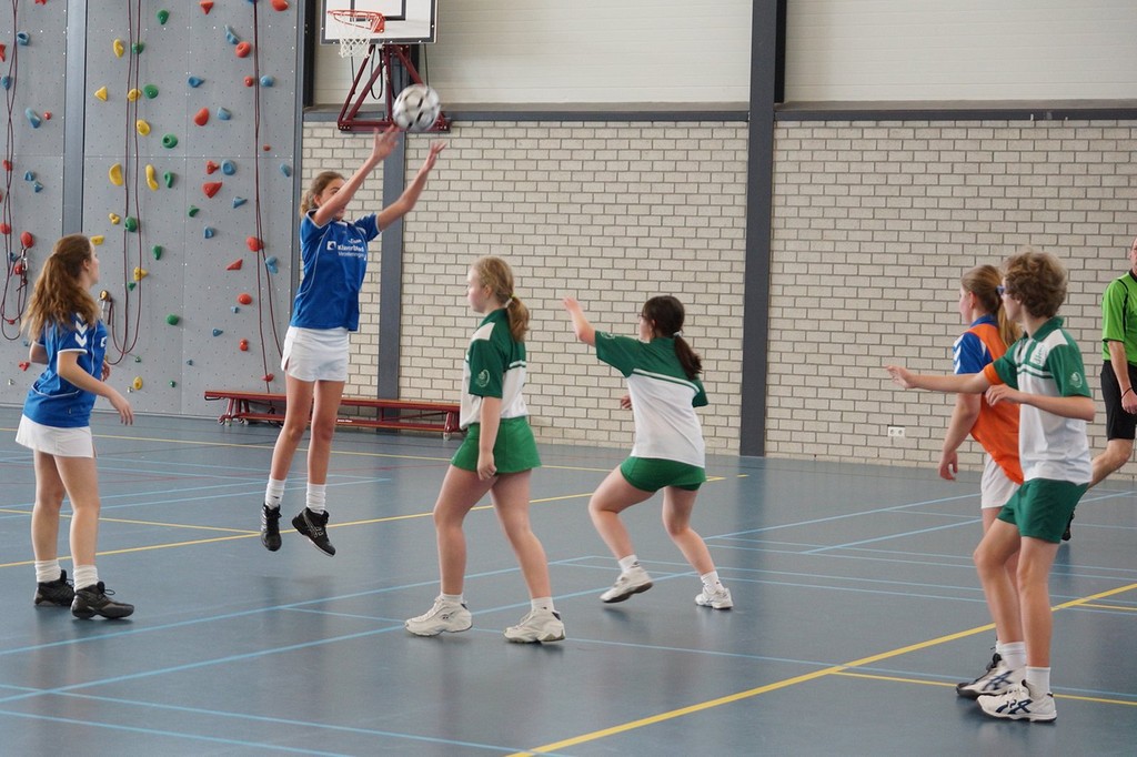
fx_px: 2368
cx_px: 568
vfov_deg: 18.2
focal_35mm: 75
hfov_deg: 27.0
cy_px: 378
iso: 640
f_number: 2.8
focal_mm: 50
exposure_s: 1/200
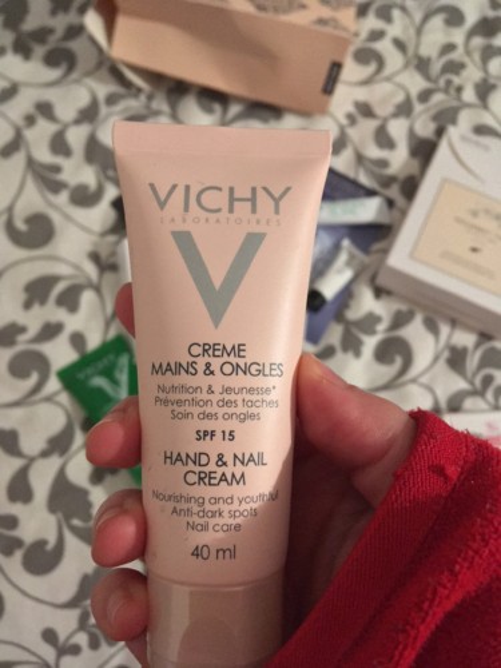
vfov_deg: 61.7
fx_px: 560
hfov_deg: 48.2
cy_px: 334
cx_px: 250
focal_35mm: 29
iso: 320
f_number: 2.2
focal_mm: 4.15
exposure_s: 1/17
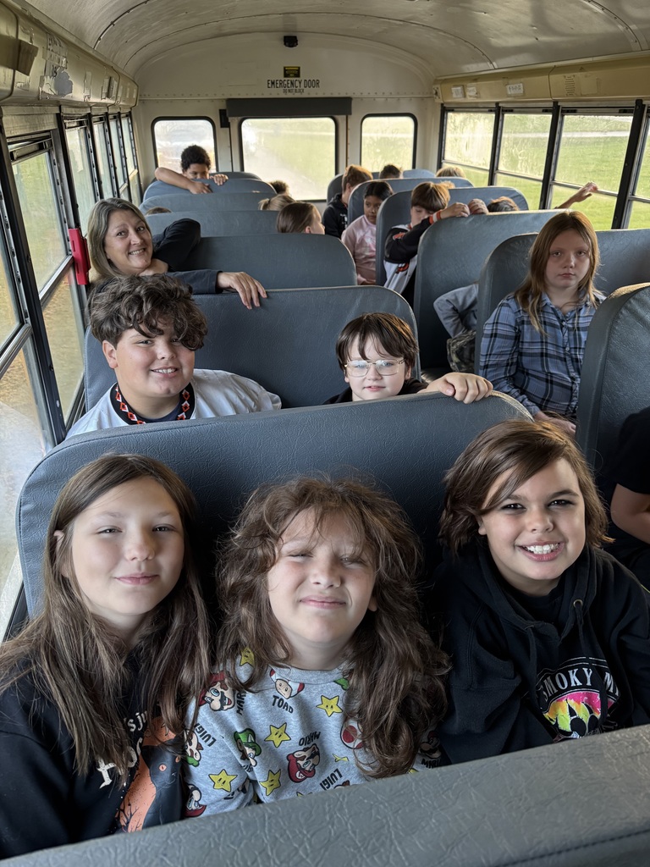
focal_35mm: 24
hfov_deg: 56.8
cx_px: 325
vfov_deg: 71.6
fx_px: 601
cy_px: 434
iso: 400
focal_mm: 6.76
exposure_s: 1/60
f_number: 1.78
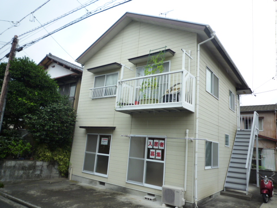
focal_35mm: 25
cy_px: 104
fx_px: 200
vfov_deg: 54.9
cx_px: 138
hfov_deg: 69.4
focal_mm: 4.4
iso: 125
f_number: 2.8
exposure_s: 1/200
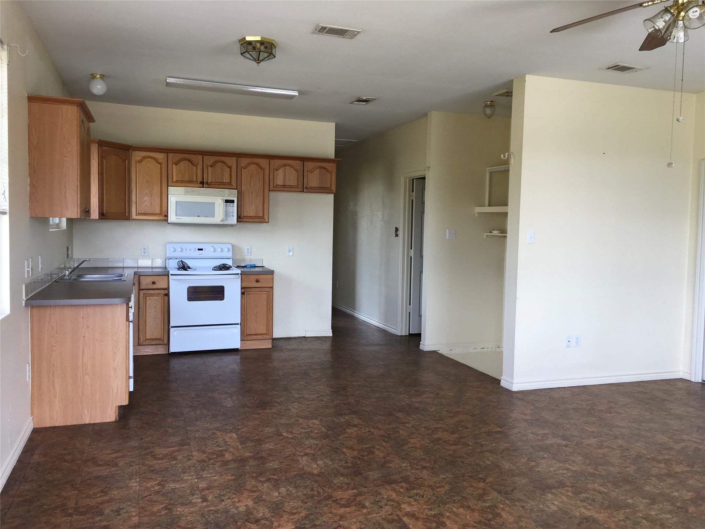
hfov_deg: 61.7
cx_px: 352
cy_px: 264
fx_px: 591
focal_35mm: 29
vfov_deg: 48.2
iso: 32
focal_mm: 4.15
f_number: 2.2
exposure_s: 1/60
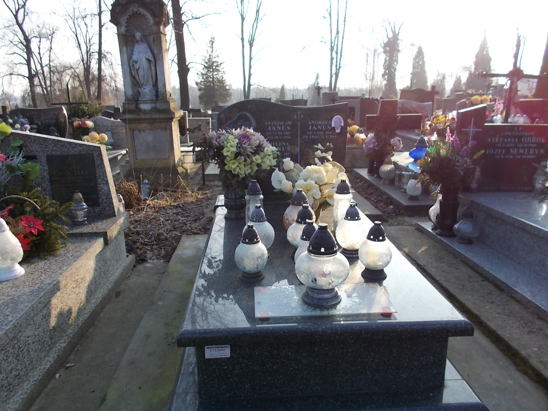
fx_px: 412
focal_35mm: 26
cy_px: 206
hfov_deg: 67.3
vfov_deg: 53.1
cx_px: 274
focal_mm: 4.6
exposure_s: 1/250
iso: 80
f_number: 3.2
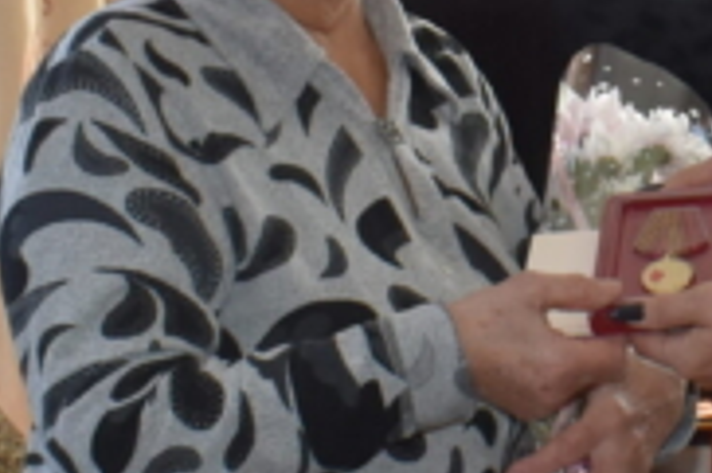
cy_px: 121
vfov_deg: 15.3
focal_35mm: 89
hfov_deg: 21.5
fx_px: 1759
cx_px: 825
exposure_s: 1/125
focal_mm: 18
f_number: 5.6
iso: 560
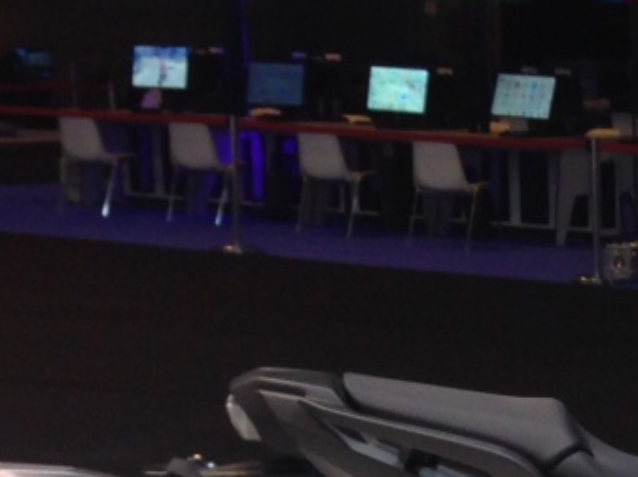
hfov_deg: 11.8
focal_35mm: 160
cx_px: 988
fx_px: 2946
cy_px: 960
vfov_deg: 8.7
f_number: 2.4
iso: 50
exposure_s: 1/30
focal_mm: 4.12
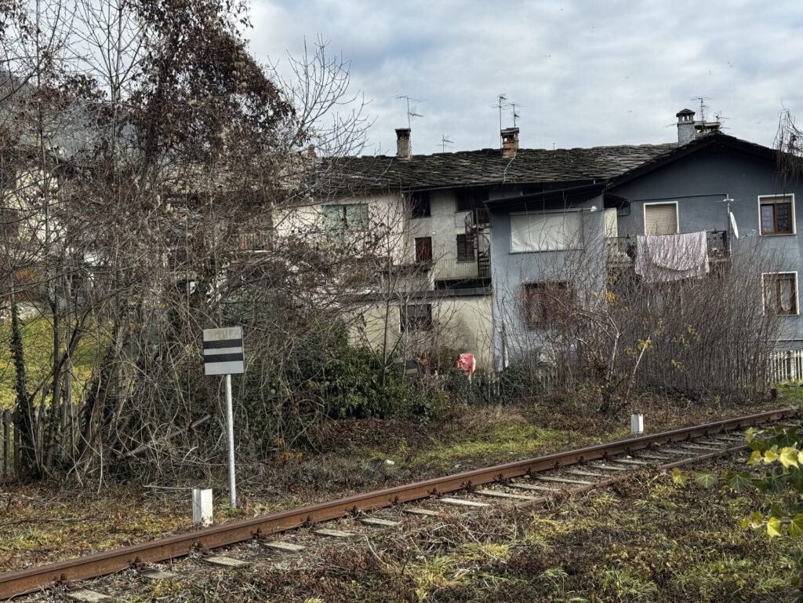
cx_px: 402
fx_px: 1113
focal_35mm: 48
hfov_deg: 39.7
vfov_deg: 30.3
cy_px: 302
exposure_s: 1/1560
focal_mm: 6.76
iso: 64
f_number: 1.78
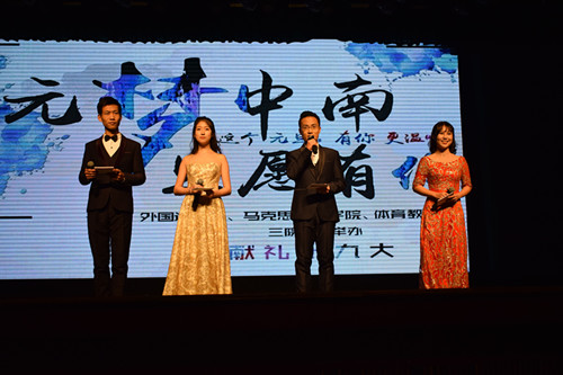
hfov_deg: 38.9
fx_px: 797
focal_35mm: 51
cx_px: 282
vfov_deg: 26.5
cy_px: 188
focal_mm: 34
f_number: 4.5
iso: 800
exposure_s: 1/800
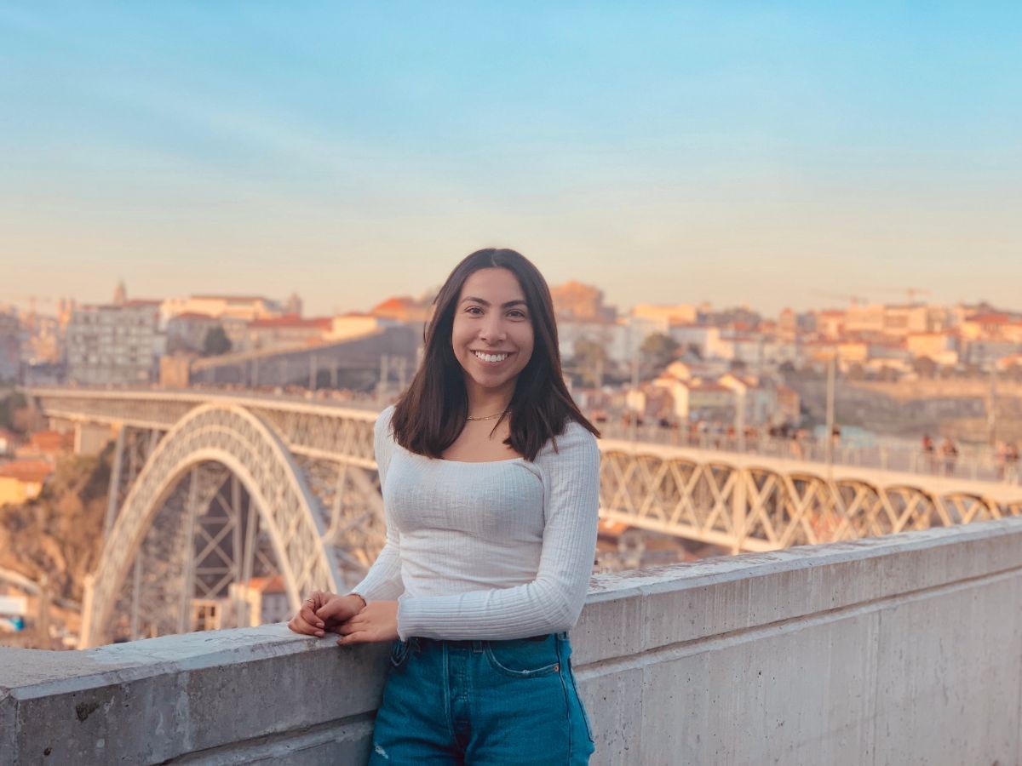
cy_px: 383
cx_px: 511
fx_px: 1535
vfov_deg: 28.0
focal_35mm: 52
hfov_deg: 36.8
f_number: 2.4
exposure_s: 1/122
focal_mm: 6
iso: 16
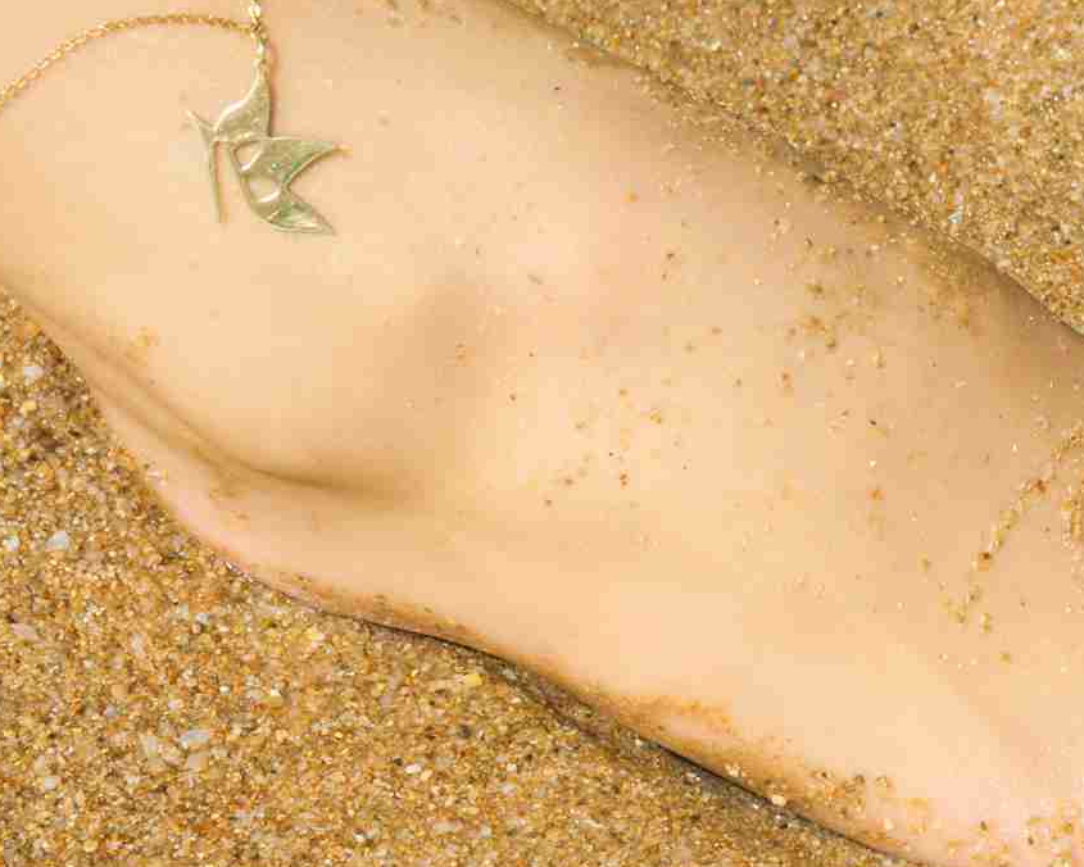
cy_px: 377
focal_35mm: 140
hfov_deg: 13.7
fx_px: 4492
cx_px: 809
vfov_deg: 11.0
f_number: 16
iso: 125
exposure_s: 1/125
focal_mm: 70
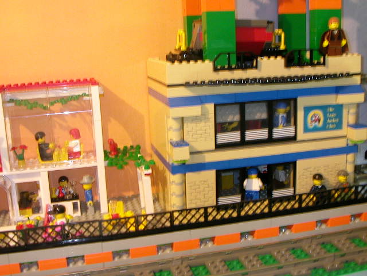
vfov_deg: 33.6
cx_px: 184
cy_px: 138
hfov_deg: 43.9
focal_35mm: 43
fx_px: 456
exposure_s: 1/1.6
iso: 200
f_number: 2.9
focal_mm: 6.6
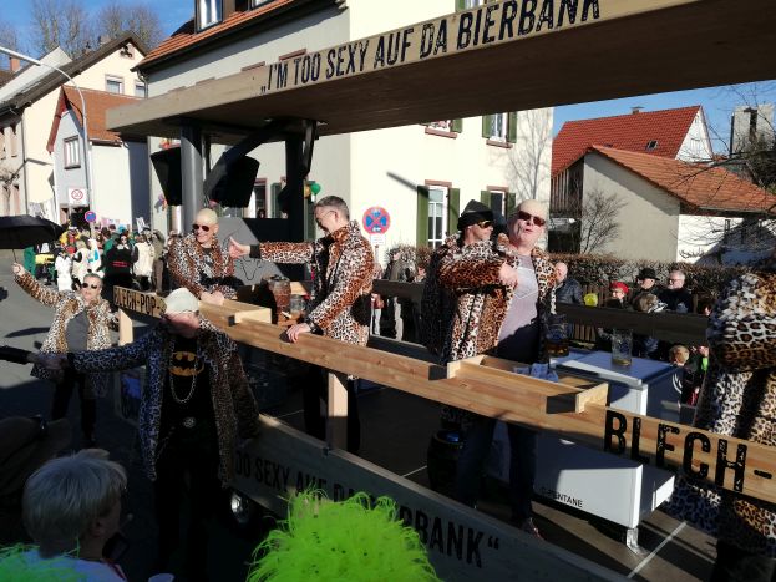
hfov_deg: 65.3
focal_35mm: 27
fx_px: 605
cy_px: 291
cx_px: 388
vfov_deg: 51.3
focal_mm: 3.81
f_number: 2.2
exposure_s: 1/1071
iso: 50
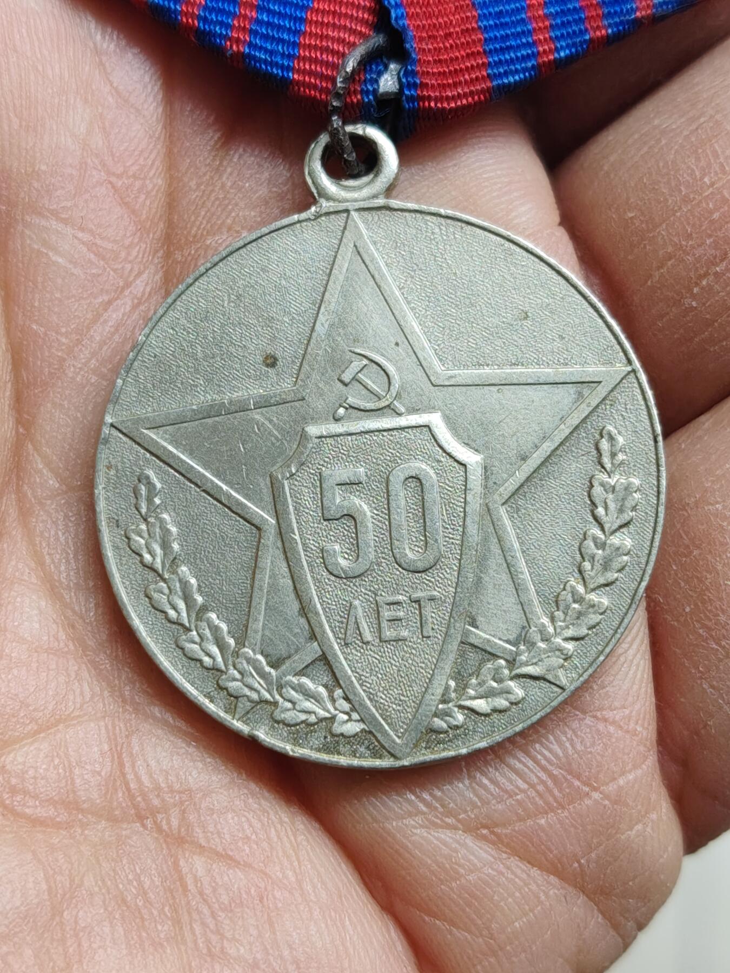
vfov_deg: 37.5
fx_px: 1434
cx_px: 365
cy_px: 486
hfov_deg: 28.6
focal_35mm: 51
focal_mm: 4.84
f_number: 1.88
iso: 786
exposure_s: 1/50
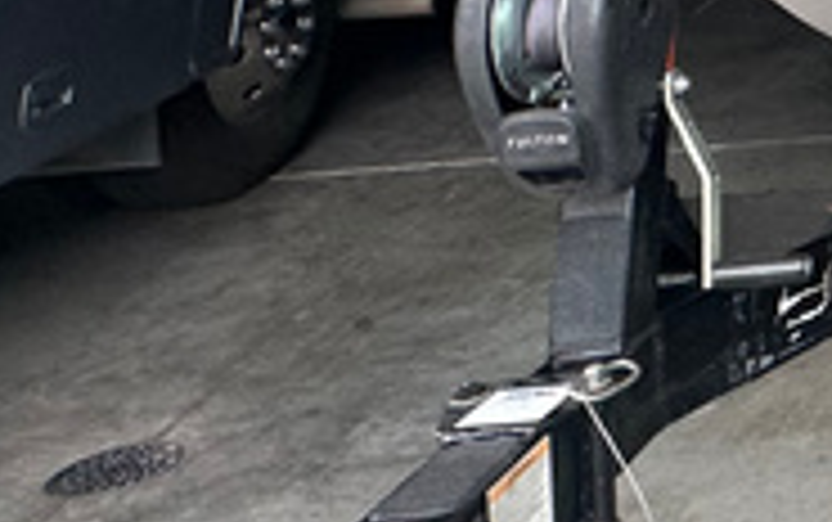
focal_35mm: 82
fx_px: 1861
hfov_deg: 17.3
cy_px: -450
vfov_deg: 14.0
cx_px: 1709
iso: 100
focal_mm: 2.22
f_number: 2.2
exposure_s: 1/99
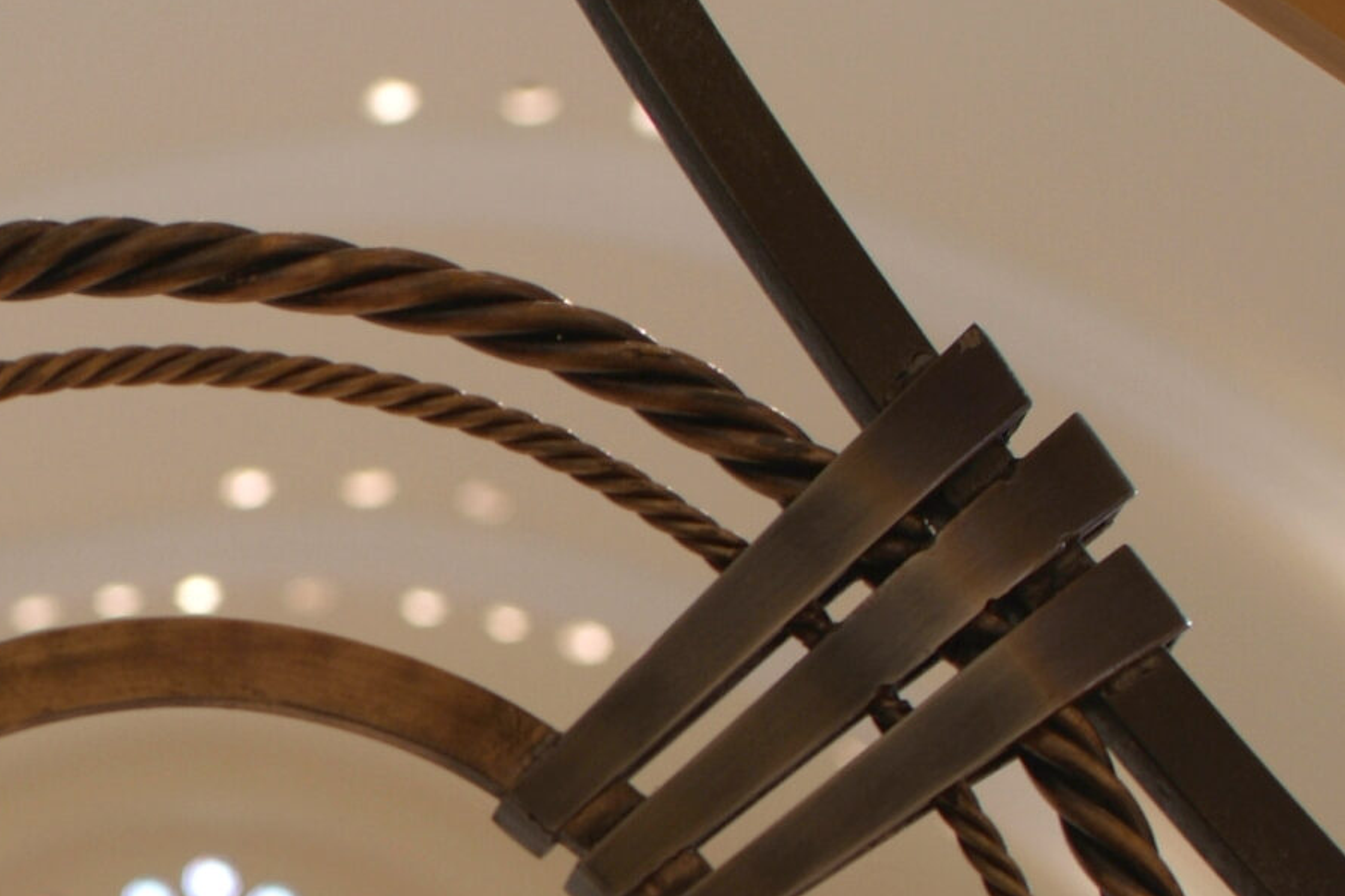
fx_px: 5678
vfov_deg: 8.9
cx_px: 122
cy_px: 1223
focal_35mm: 152
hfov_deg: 13.4
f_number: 4
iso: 100
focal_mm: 35
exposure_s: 1/15
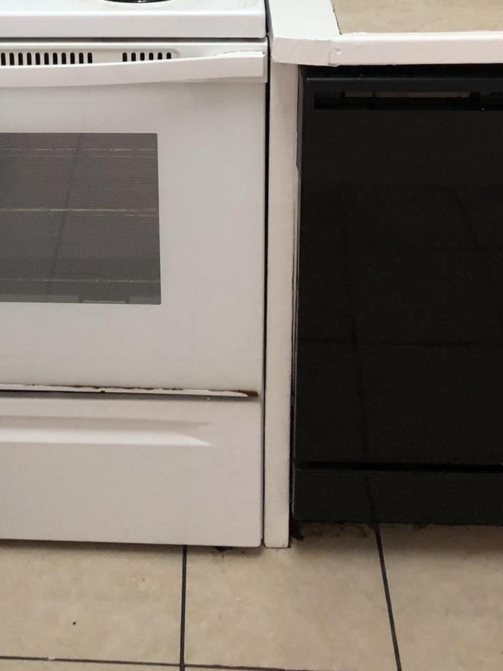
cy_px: 13
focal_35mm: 67
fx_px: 1298
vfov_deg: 27.4
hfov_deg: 21.5
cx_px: 73
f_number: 1.8
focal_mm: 3.99
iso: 40
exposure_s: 1/30
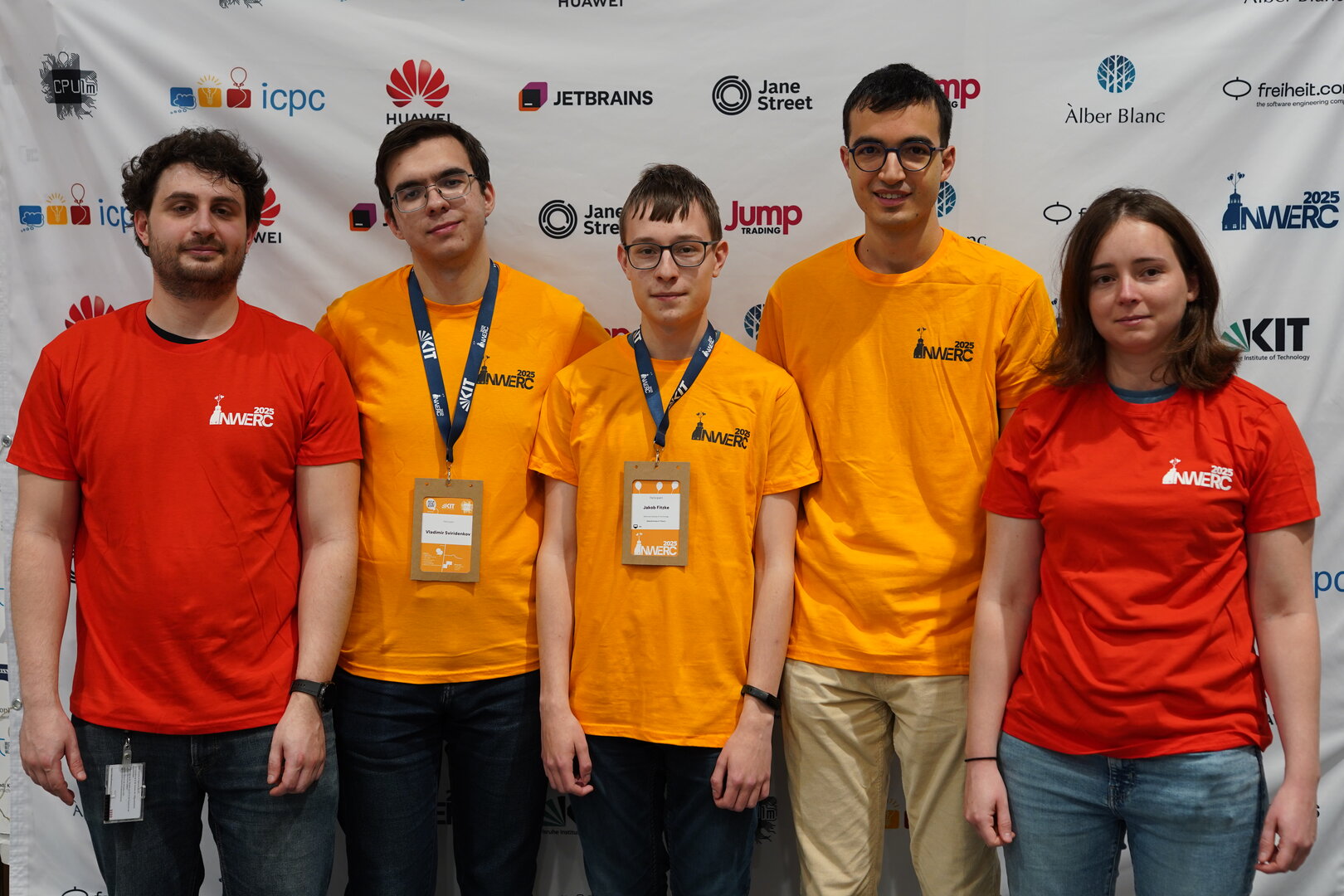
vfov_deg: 27.0
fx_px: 1867
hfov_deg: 39.6
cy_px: 448
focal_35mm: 50
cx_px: 672
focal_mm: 50
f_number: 2.8
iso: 640
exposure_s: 1/50
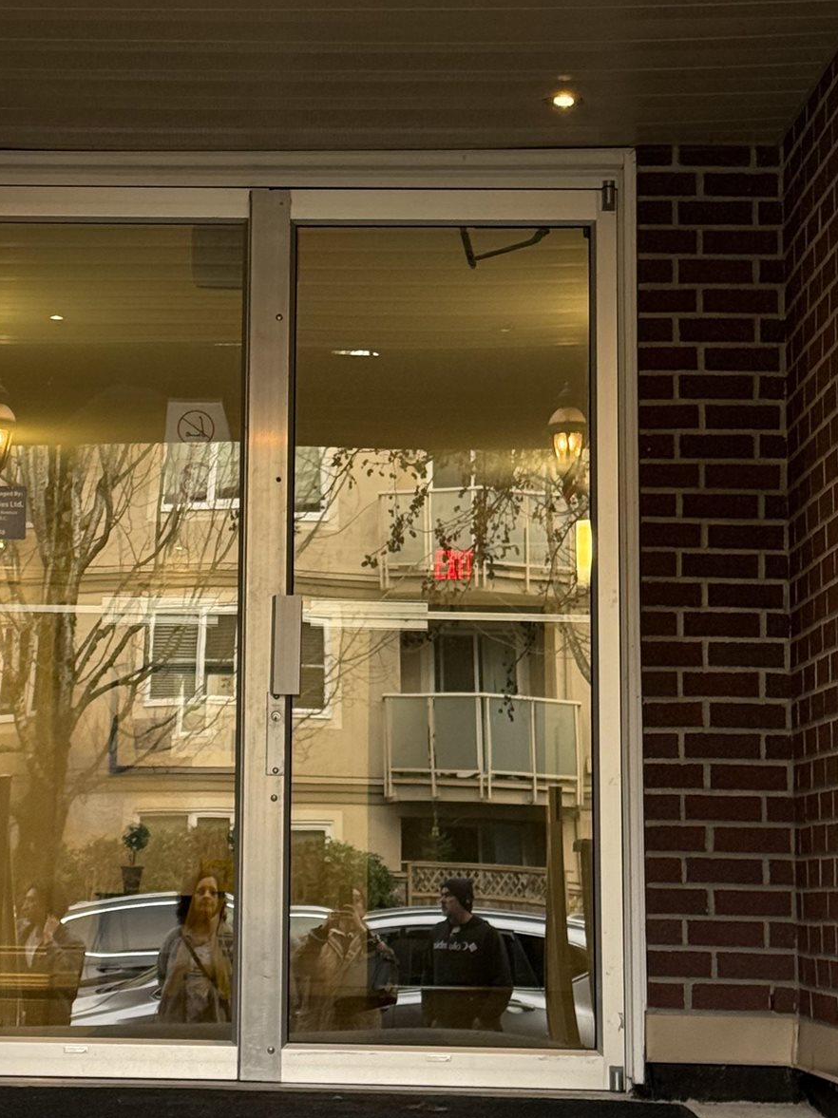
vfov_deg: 20.8
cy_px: 376
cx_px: 222
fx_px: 3036
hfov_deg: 15.7
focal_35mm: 94
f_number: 1.78
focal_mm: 6.76
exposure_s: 1/183
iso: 125
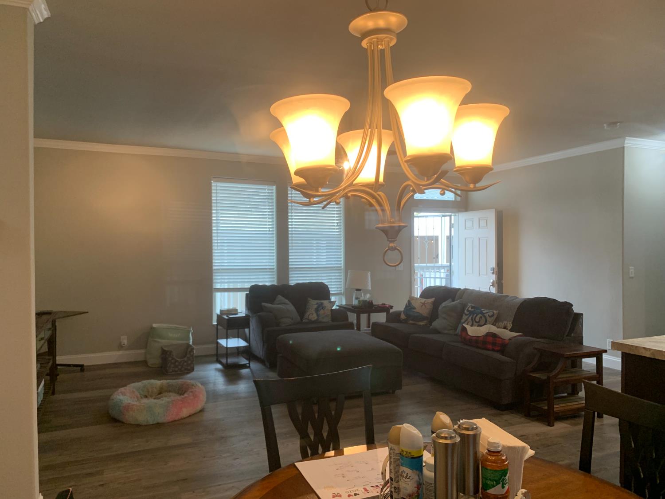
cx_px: 332
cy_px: 250
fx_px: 499
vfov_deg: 53.1
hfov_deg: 67.3
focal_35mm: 26
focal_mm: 4.25
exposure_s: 1/60
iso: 100
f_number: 1.8
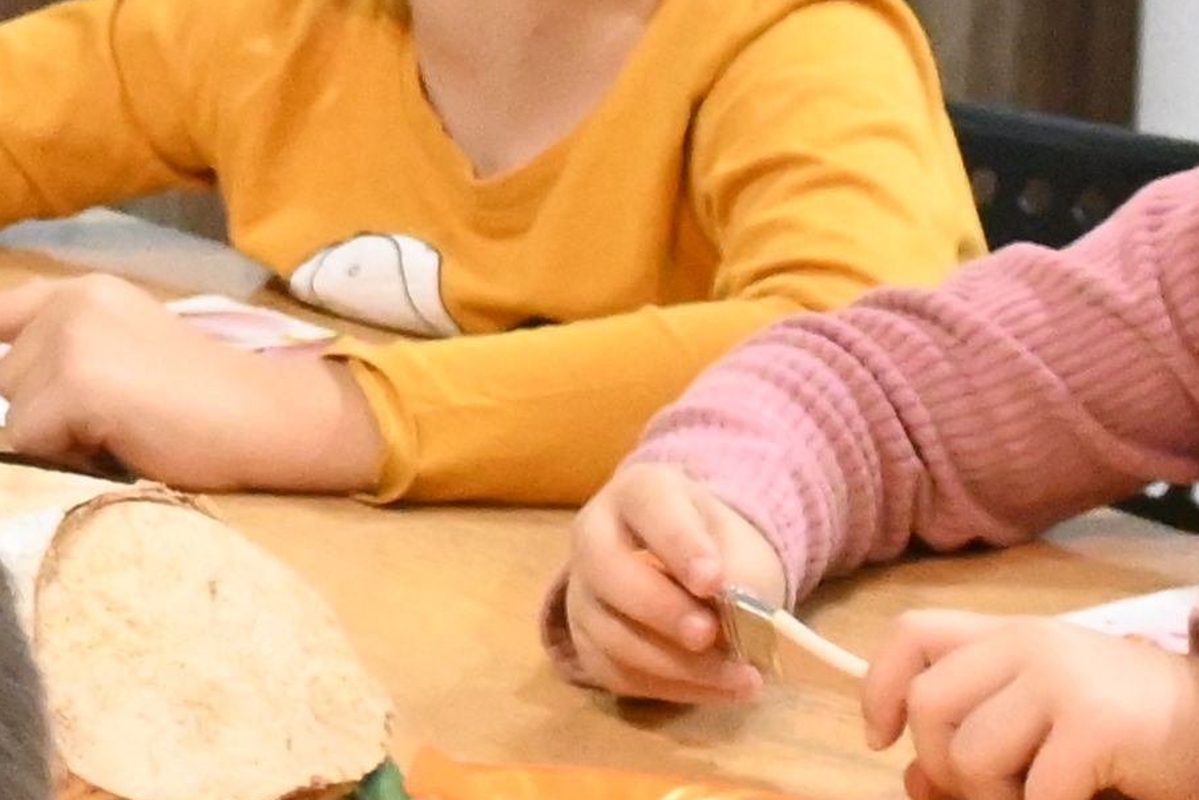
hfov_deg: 7.0
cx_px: -514
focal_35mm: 292
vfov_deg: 4.6
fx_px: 9713
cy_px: -1110
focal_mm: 31.5
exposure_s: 1/60
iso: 5000
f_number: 5
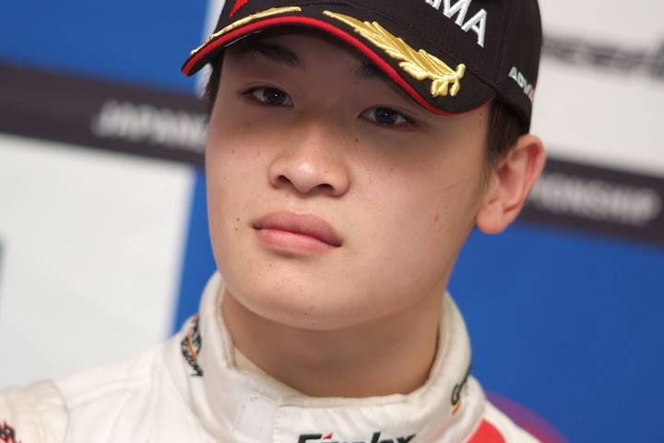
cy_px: 222
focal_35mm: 270
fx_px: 4980
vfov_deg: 5.1
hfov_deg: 7.6
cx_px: 332
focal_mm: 180
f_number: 2.8
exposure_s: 1/250
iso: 400
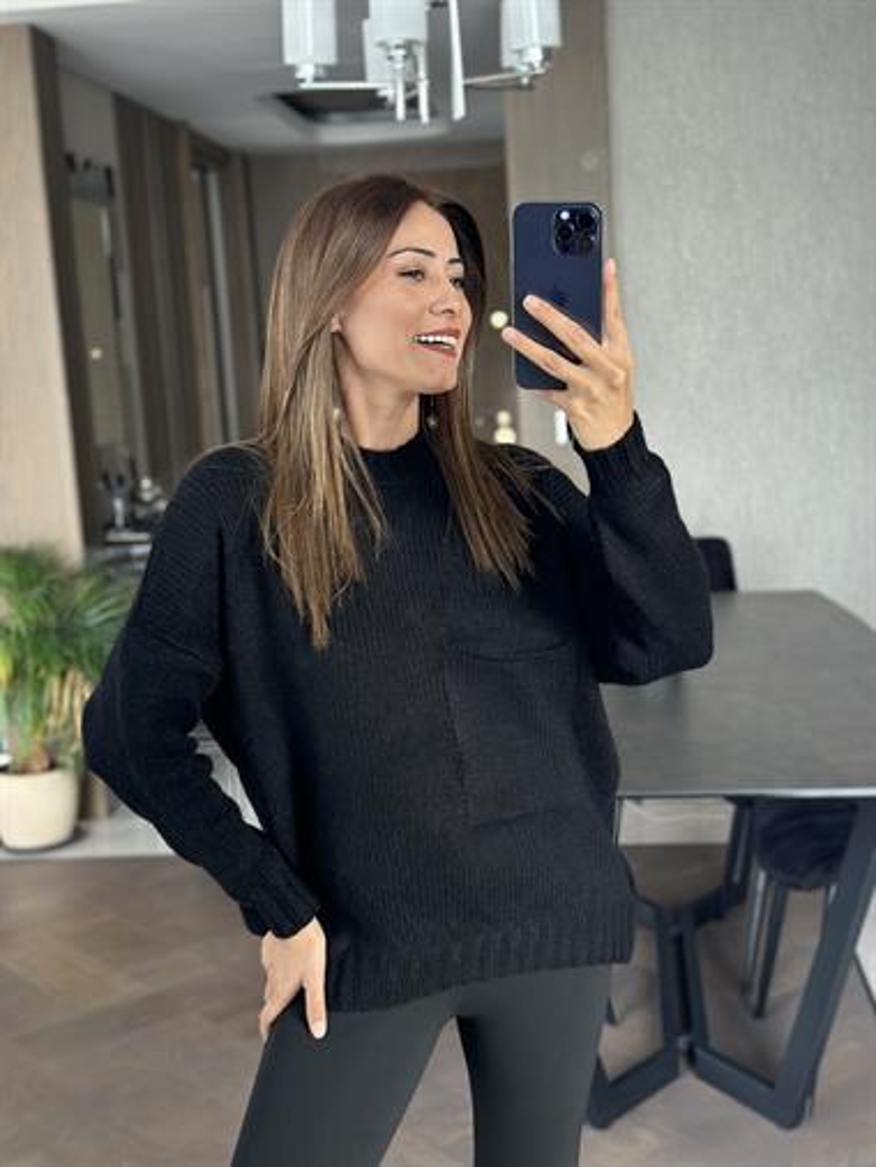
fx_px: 1618
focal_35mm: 48
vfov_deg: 39.6
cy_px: 584
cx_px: 438
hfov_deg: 30.3
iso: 125
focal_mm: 6.86
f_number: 1.78
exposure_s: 1/60
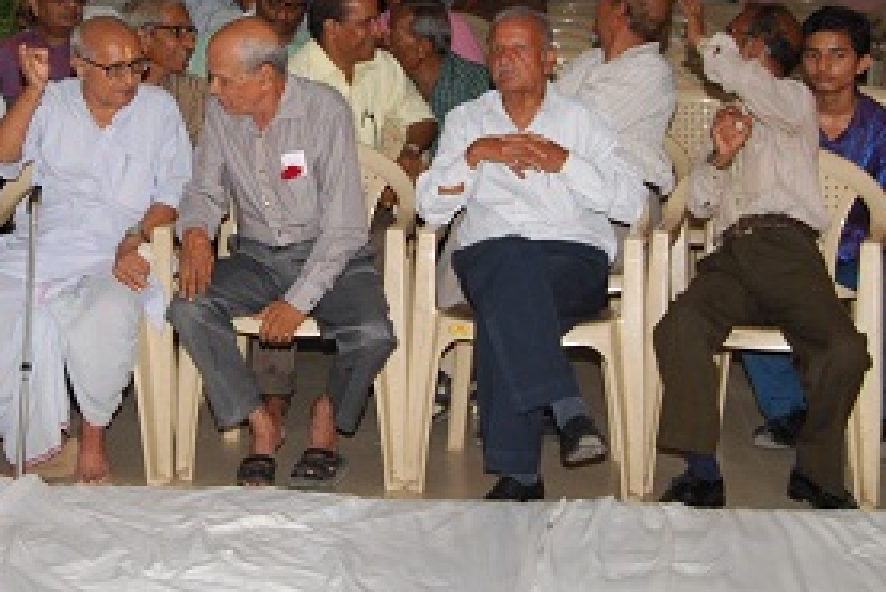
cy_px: 86
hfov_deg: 21.9
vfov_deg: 14.8
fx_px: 2265
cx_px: 202
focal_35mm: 92
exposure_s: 1/100
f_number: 6.3
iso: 400
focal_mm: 34
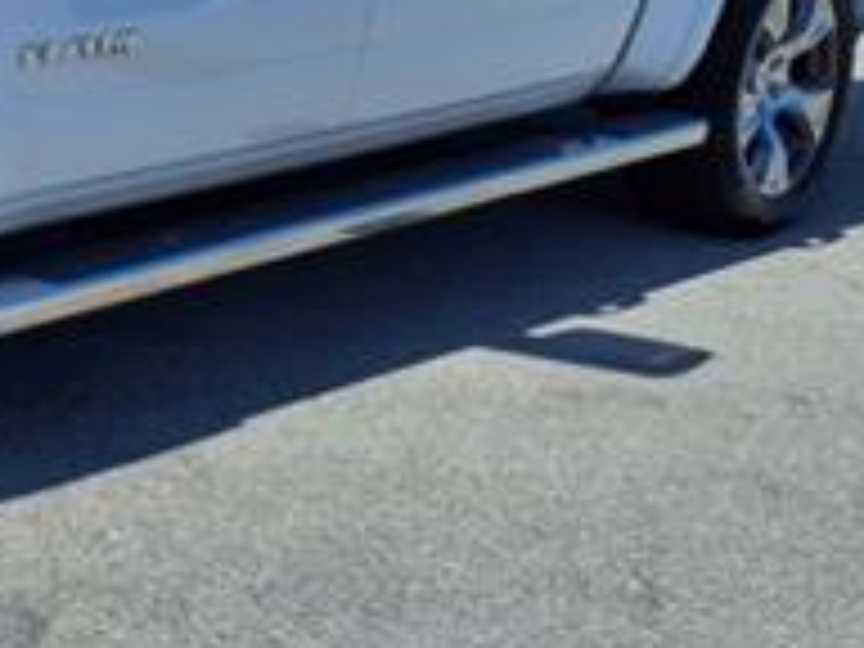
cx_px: -248
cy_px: -122
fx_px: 2246
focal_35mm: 90
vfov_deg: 15.8
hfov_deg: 20.0
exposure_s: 1/2500
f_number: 1.9
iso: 40
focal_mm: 3.58
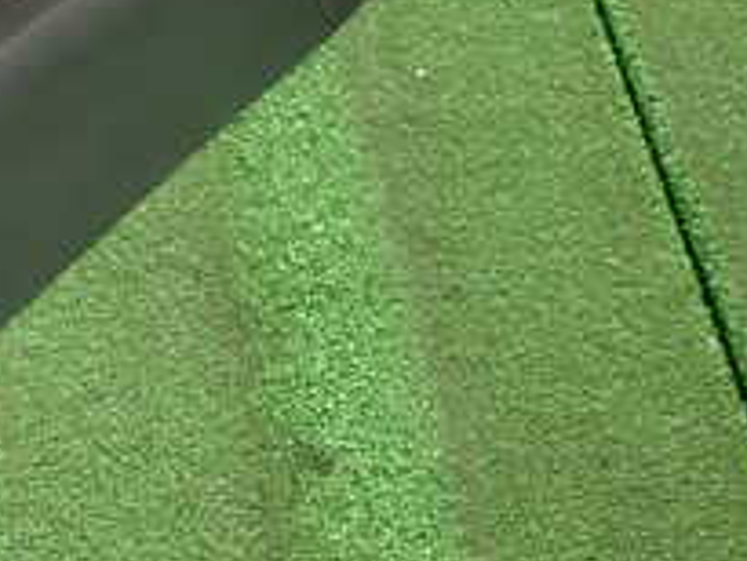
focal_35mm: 73
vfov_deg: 19.6
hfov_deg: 25.1
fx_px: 1576
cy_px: 11
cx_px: -44
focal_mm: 4.5
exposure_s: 1/60
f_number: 2
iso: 200
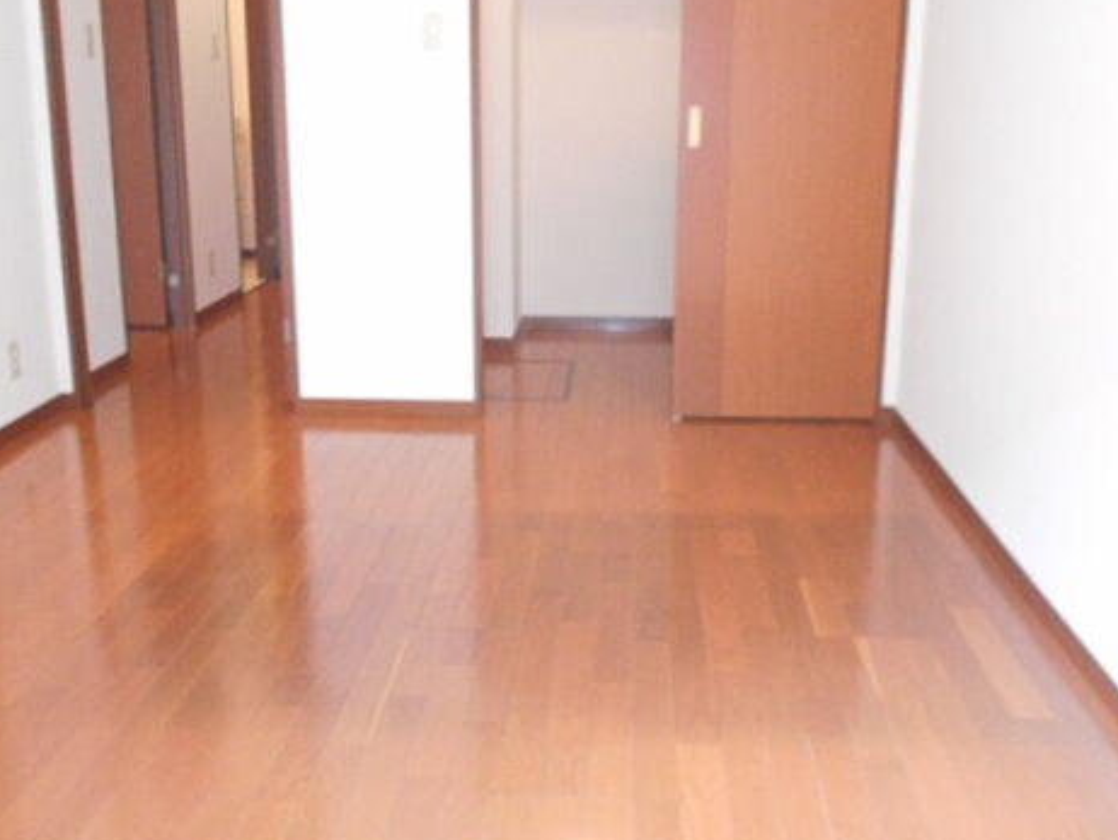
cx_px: 540
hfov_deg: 51.3
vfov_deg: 39.6
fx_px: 1163
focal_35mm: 36
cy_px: 373
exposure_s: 1/25
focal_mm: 4.6
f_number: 3.2
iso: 400
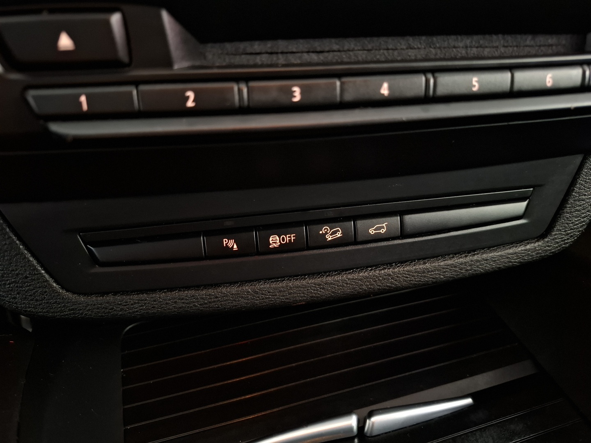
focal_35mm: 23
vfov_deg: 58.9
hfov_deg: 73.9
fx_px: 393
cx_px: 296
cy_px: 222
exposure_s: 1/20
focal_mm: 5.54
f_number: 1.8
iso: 800
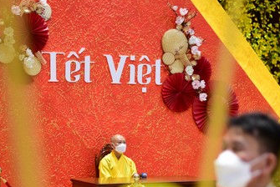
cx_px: 120
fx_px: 755
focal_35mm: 97
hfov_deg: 21.0
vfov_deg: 14.1
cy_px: 144
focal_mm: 50
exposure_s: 1/200
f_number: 1.8
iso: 800
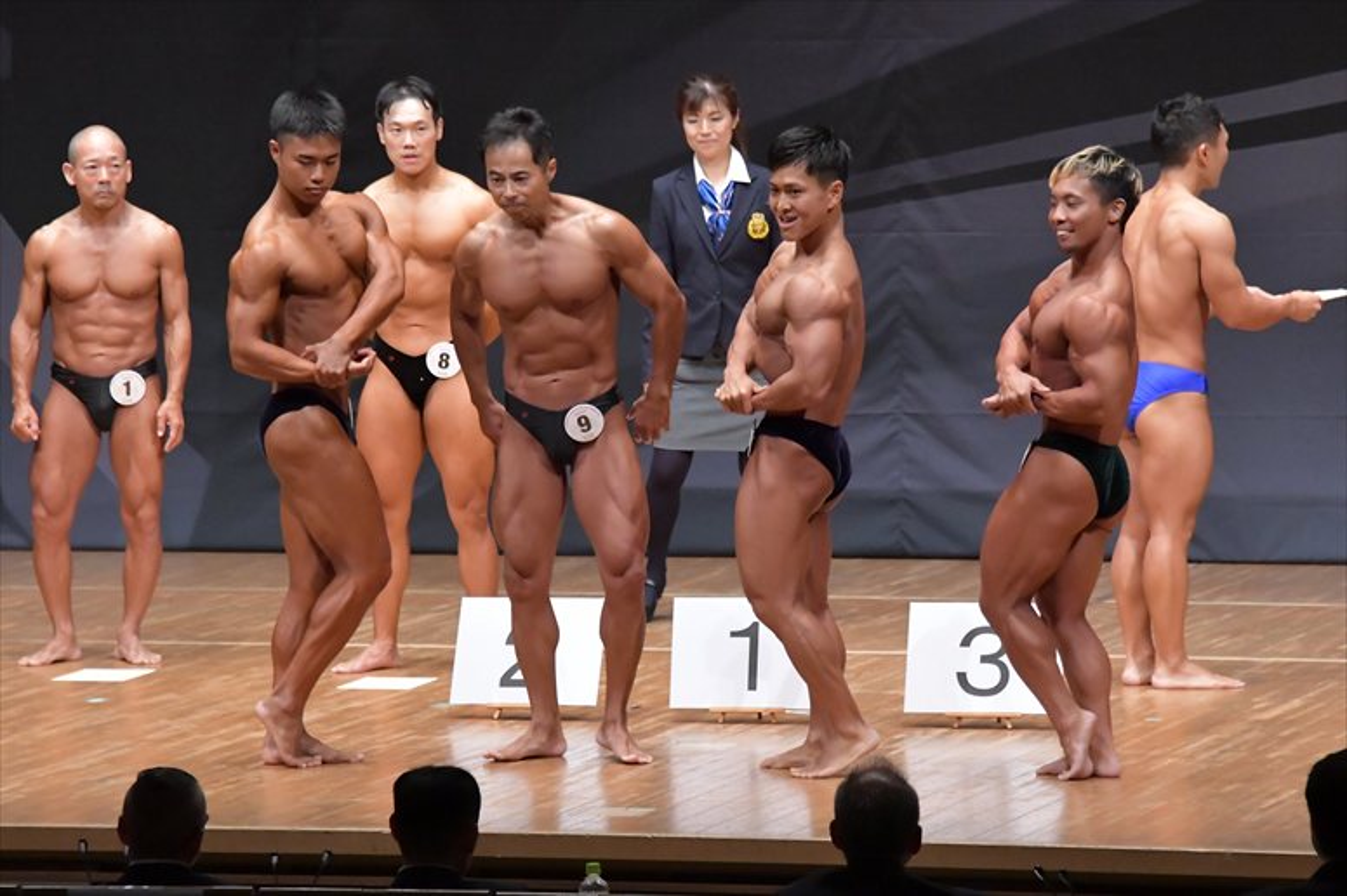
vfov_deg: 6.1
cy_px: 448
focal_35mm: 225
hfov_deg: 9.2
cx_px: 674
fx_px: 8415
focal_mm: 150
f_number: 5.6
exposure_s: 1/400
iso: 8000
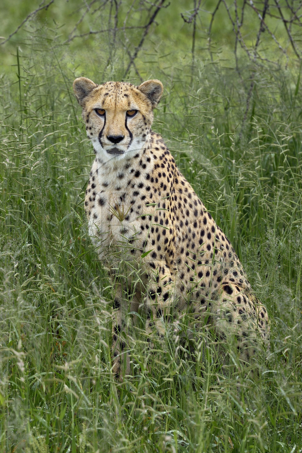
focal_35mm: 200
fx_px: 2516
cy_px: 226
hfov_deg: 6.9
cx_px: 151
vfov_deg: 10.3
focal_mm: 200
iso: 400
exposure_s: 1/500
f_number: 8
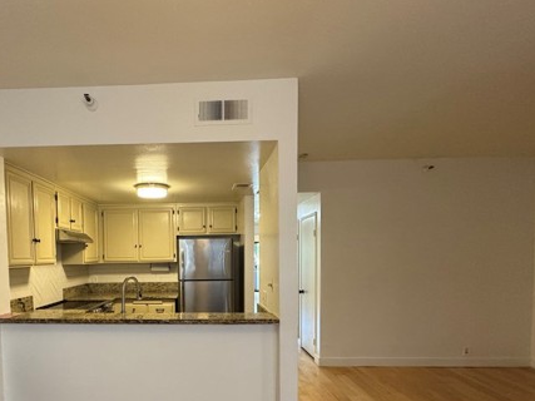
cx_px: 188
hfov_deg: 77.0
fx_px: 324
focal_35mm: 21
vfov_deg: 61.6
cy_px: 273
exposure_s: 1/60
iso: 640
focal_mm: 2.22
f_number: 2.2
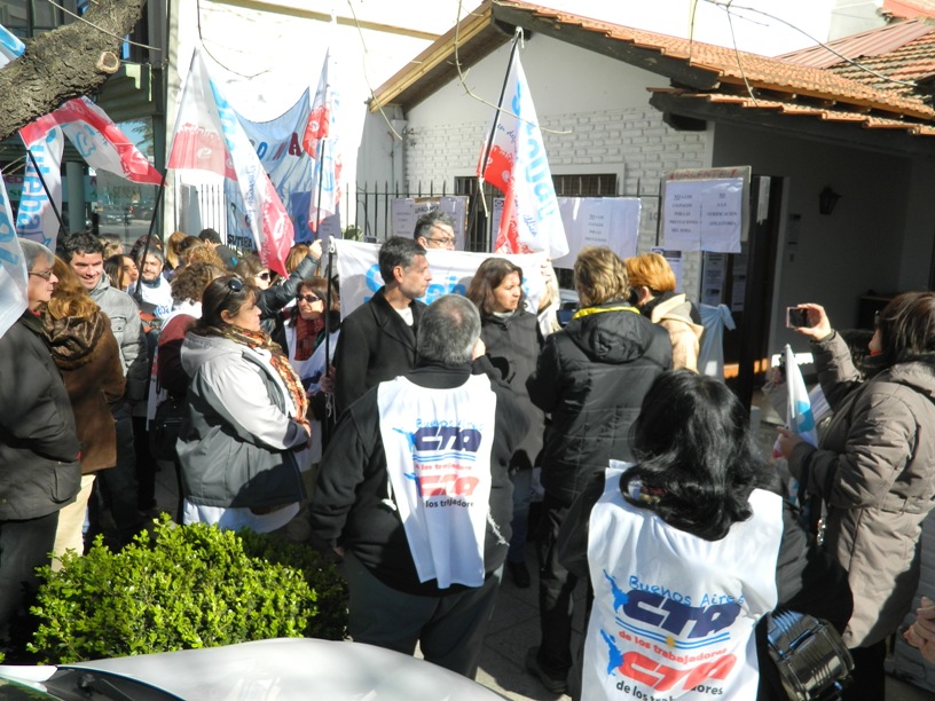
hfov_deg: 58.4
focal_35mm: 31
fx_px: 837
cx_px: 468
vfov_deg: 45.4
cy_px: 350
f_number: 3.2
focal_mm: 5.6
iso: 80
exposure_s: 1/400
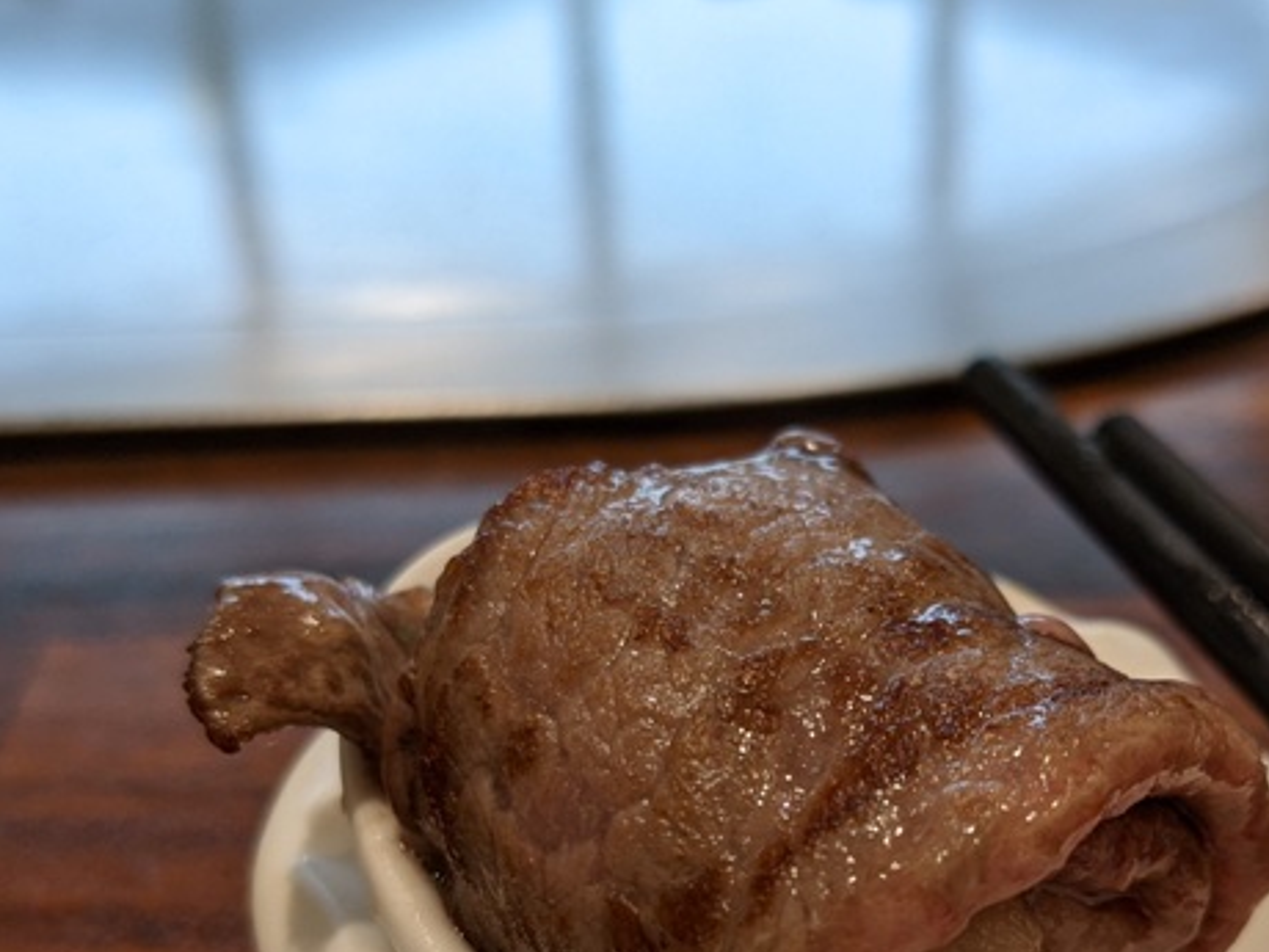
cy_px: 737
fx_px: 1723
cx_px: 745
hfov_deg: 40.3
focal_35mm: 47
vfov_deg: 30.3
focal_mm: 4.38
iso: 60
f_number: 1.73
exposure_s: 1/40.6
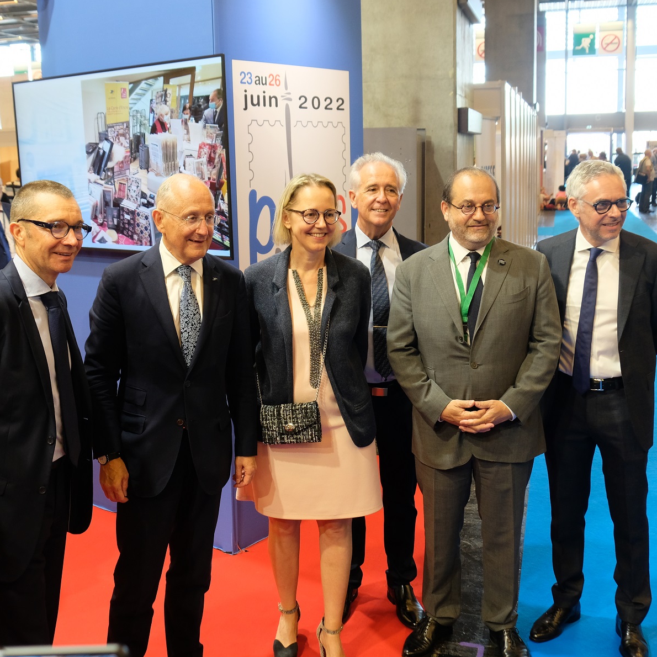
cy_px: 294
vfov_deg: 40.9
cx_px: 280
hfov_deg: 40.8
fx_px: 880
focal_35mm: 41
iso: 800
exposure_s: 1/30
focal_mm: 19
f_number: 3.6
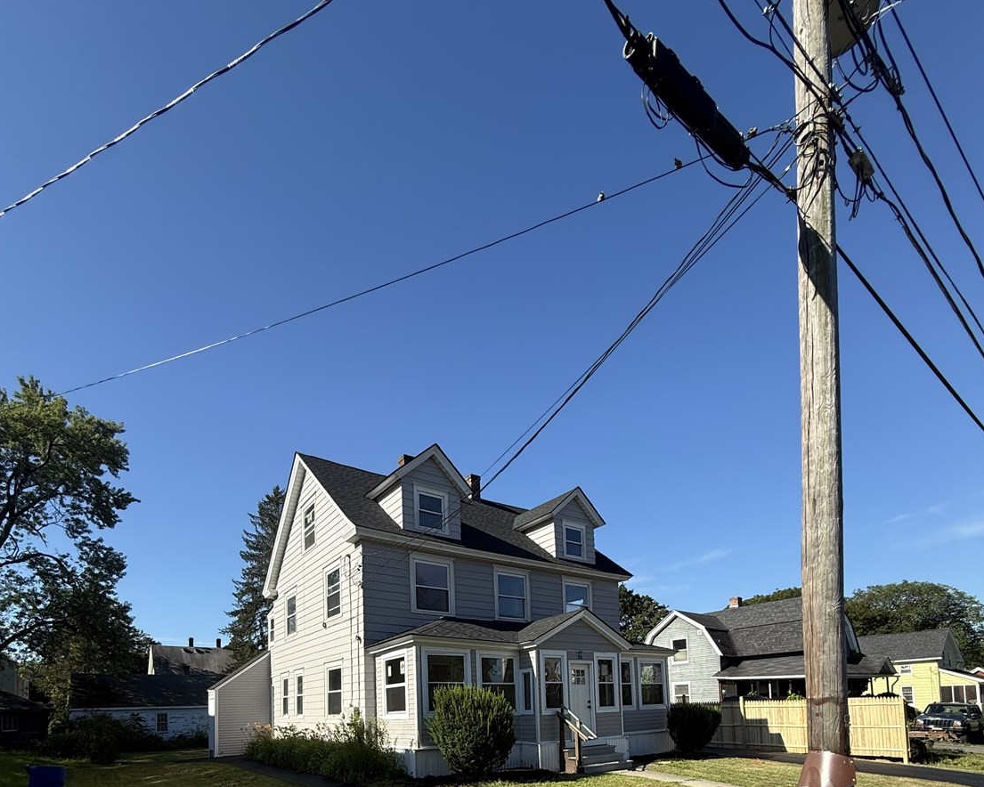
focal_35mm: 19
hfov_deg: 83.3
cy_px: 682
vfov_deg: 61.7
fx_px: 553
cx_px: 476
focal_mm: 2.22
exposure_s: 1/1497
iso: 50
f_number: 2.2
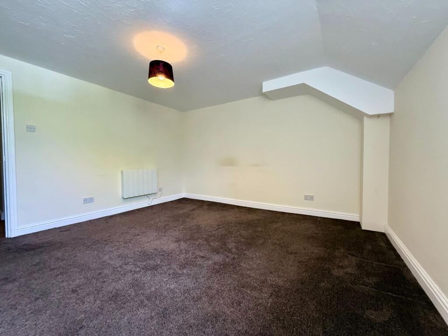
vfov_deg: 85.7
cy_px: 168
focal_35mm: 14
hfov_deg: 102.1
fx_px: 181
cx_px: 224
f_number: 2.2
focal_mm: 2.22
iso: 320
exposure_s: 1/60
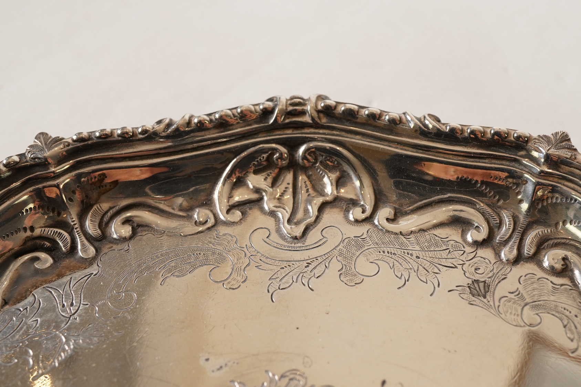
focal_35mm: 45
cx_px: 290
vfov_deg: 29.9
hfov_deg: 43.6
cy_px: 194
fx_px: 726
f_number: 16
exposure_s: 1/125
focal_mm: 30
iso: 400
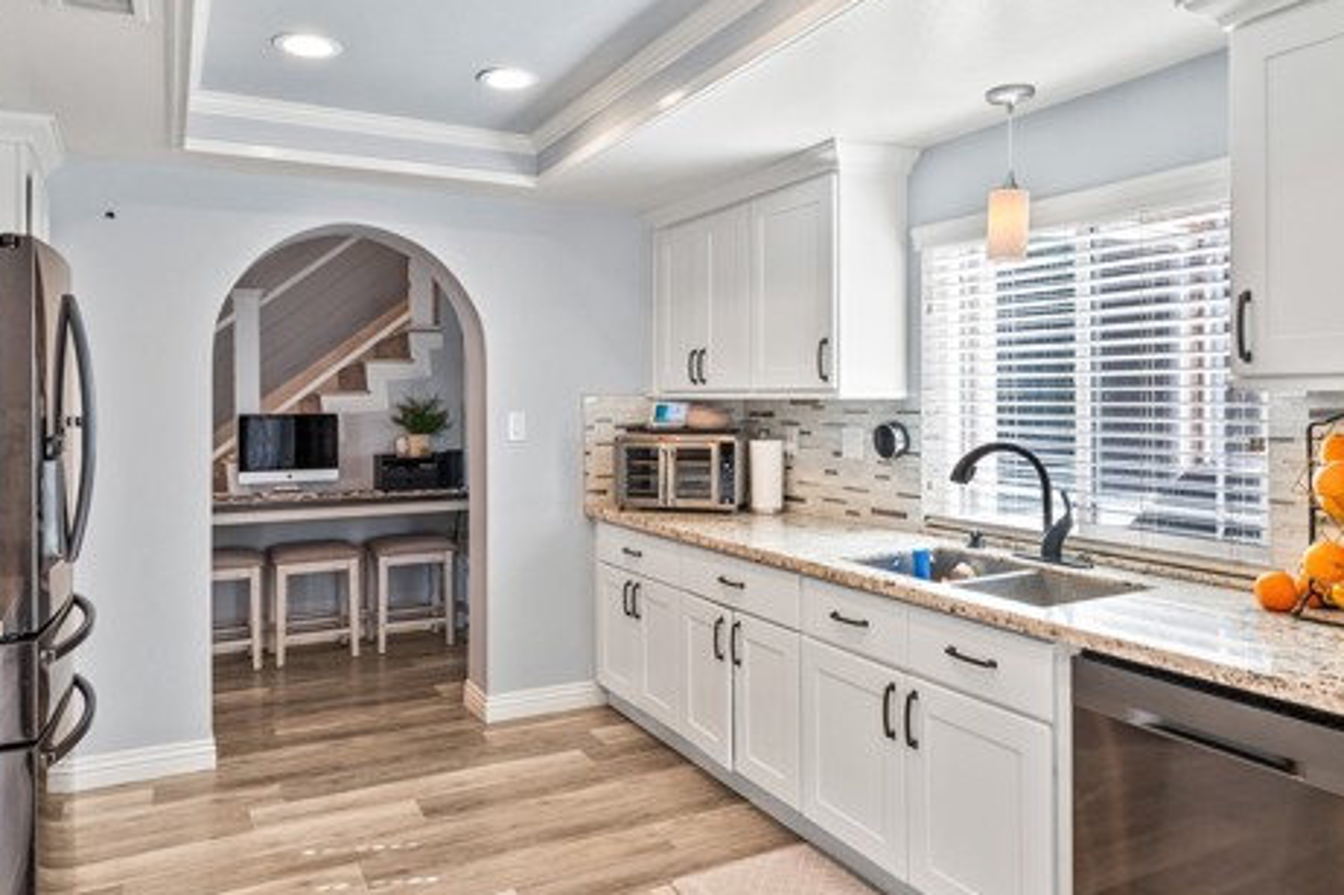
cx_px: 656
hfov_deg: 71.5
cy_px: 471
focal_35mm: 25
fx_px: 933
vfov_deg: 51.2
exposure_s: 1/20
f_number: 9
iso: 640
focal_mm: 12
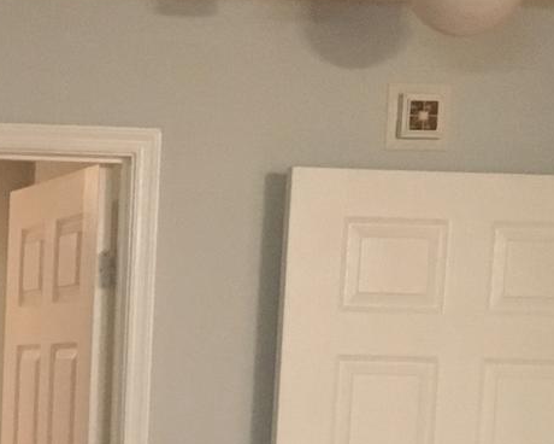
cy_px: 682
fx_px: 2066
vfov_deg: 11.7
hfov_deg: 14.8
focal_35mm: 126
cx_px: -113
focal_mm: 4.15
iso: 200
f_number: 2.2
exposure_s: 1/24
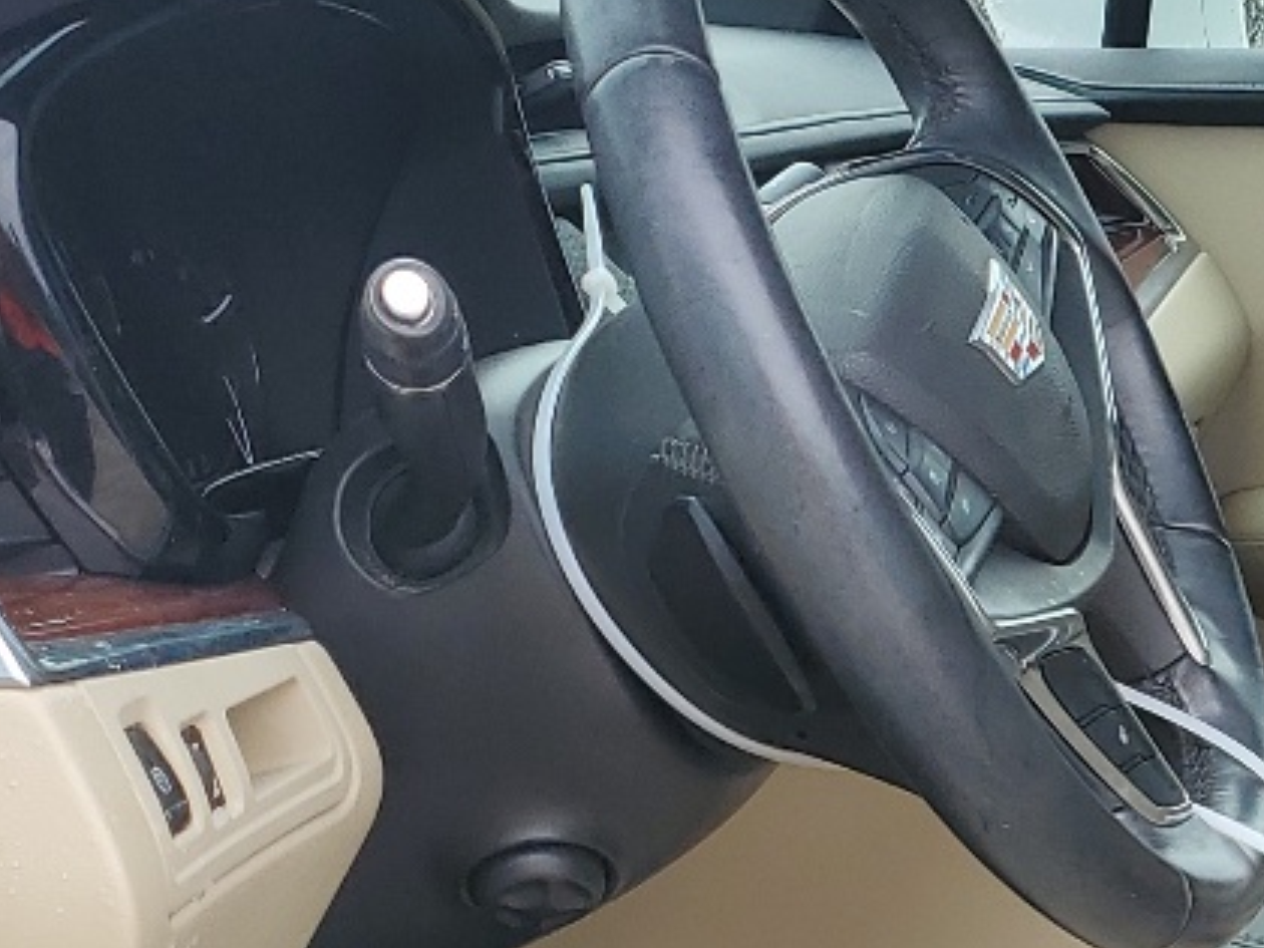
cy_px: 930
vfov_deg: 14.7
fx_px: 3615
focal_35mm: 99
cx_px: 1517
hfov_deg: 18.8
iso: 50
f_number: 1.5
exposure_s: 1/435
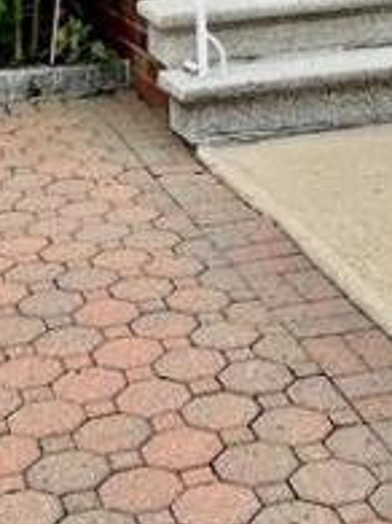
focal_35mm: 96
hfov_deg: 15.4
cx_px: 250
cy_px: -390
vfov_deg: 17.2
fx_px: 1451
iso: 32
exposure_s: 1/2506
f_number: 1.6
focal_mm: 4.2
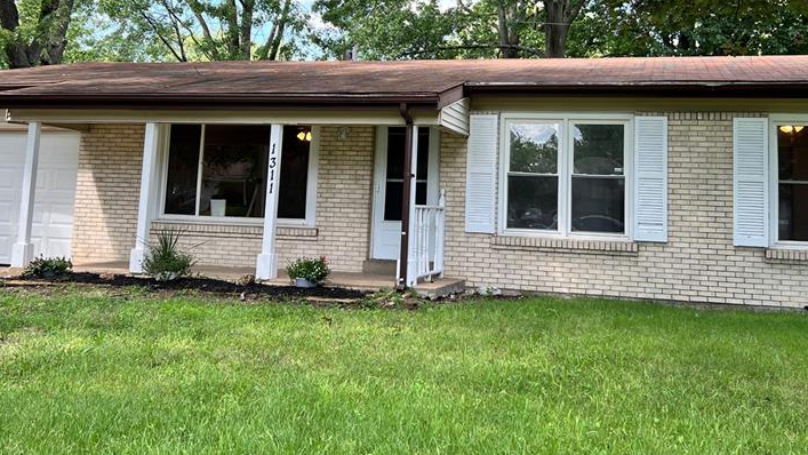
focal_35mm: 41
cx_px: 425
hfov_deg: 49.4
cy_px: 109
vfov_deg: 28.6
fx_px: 879
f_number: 1.5
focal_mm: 5.7
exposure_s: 1/452
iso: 50
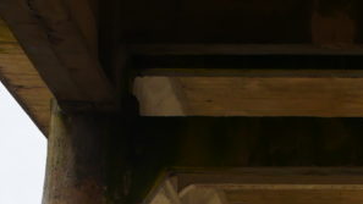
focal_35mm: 188
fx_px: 1809
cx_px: 371
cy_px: 479
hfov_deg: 11.3
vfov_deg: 6.2
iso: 200
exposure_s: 1/500
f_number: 6.3
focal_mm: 25
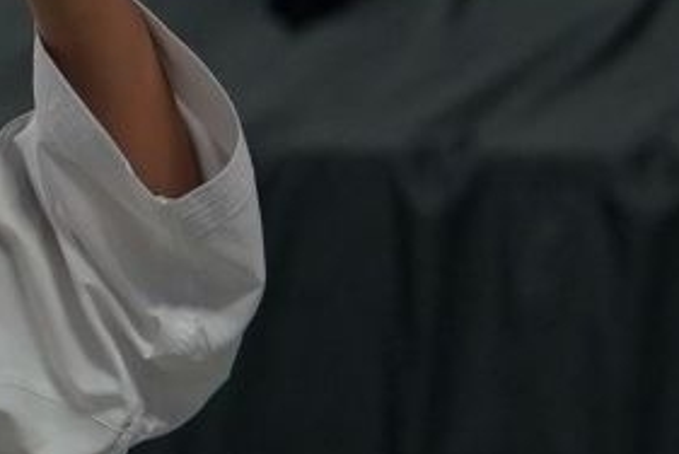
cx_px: -1484
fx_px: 14613
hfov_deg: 2.6
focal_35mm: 774
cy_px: 297
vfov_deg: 1.8
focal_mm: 81
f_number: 2.8
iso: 800
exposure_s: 1/1000
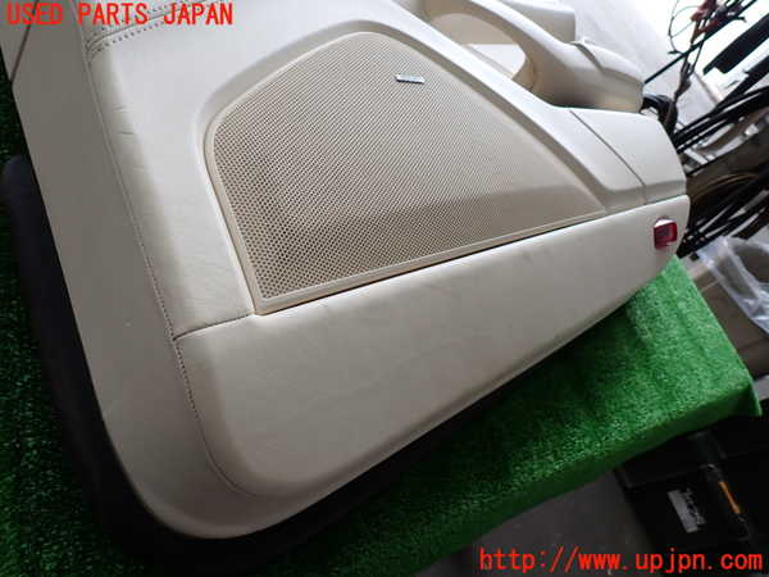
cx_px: 384
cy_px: 288
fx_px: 555
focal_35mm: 25
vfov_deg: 54.9
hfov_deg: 69.4
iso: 100
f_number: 2.8
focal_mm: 4.5
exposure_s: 1/160
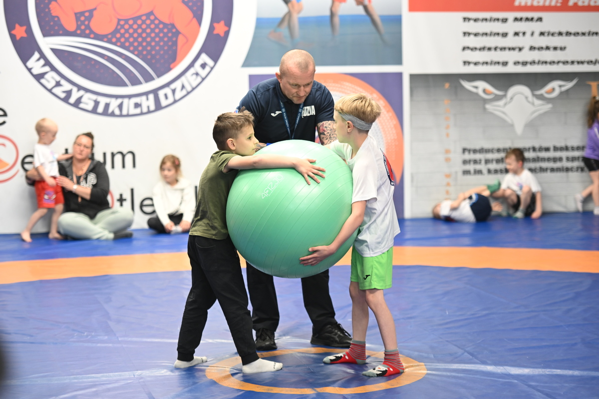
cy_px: 200
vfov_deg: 15.9
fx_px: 1431
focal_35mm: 86
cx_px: 300
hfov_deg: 23.6
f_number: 2.8
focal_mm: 86
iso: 800
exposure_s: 1/50
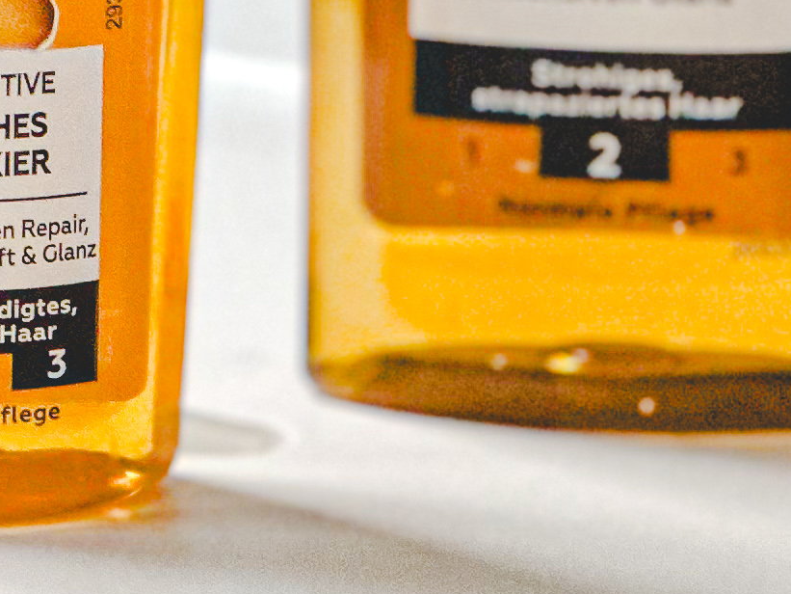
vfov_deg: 3.9
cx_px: -40
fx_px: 8639
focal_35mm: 378
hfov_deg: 5.2
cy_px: -534
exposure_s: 1/90
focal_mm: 9
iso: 250
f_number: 2.8
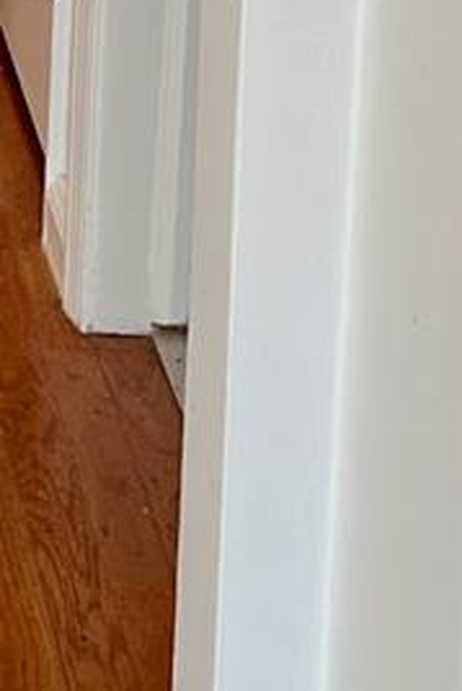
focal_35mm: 155
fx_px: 2980
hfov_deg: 8.5
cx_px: -413
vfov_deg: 12.2
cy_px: -531
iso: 125
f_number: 1.5
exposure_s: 1/120
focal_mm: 5.7
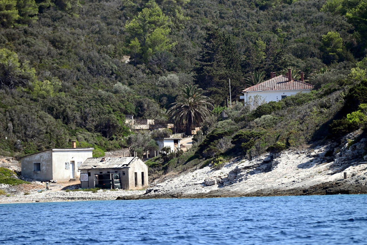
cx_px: 184
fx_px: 3058
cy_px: 122
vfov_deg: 4.6
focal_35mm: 300
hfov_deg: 6.9
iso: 360
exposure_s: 1/1000
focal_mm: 300
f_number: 5.6
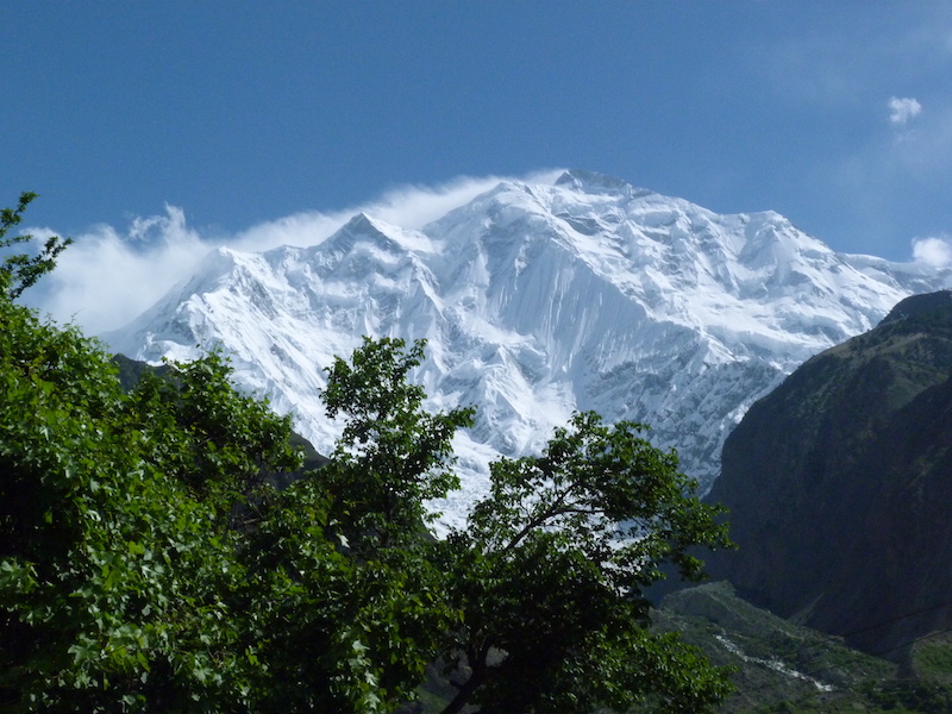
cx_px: 476
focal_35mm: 66
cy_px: 357
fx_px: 1815
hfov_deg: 29.4
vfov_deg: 22.3
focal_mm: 11.8
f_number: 8
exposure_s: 1/1600
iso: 400
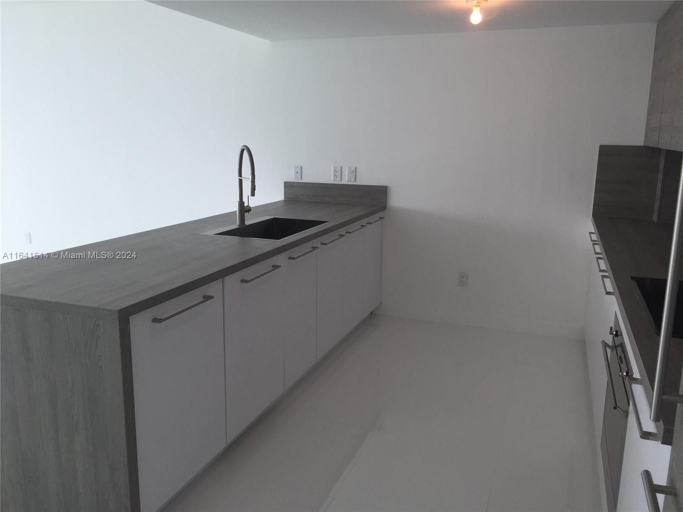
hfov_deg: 61.7
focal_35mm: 29
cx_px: 342
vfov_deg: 48.2
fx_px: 572
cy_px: 256
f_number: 2.2
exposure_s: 1/120
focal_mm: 4.15
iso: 40
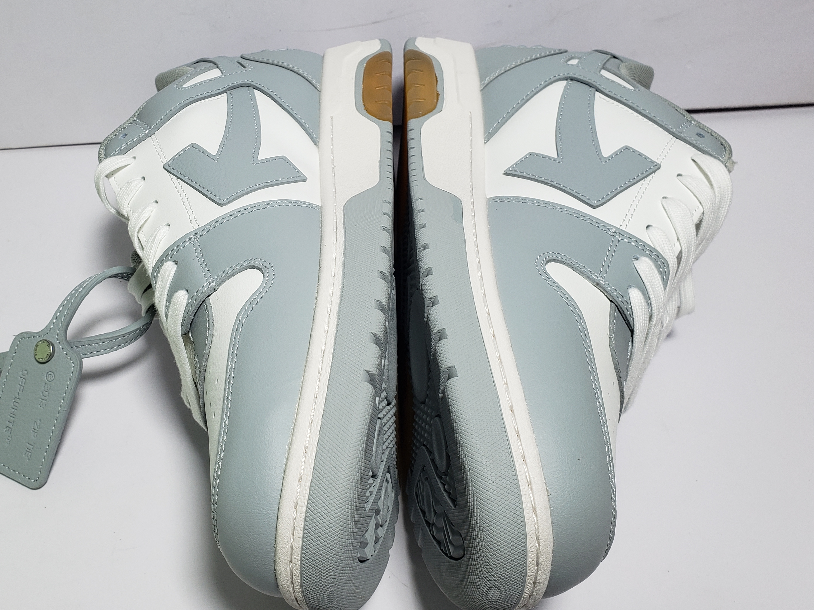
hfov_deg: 50.9
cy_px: 269
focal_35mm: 36
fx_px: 847
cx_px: 308
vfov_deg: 39.6
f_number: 2.4
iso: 50
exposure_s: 1/260
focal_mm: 4.3
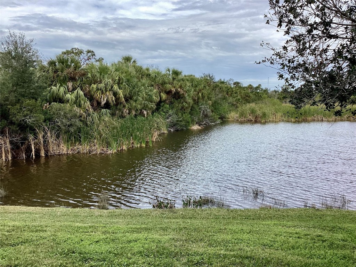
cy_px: 134
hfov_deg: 58.4
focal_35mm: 31
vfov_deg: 45.4
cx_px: 178
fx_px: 319
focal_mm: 3.3
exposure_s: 1/936
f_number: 2.4
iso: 25
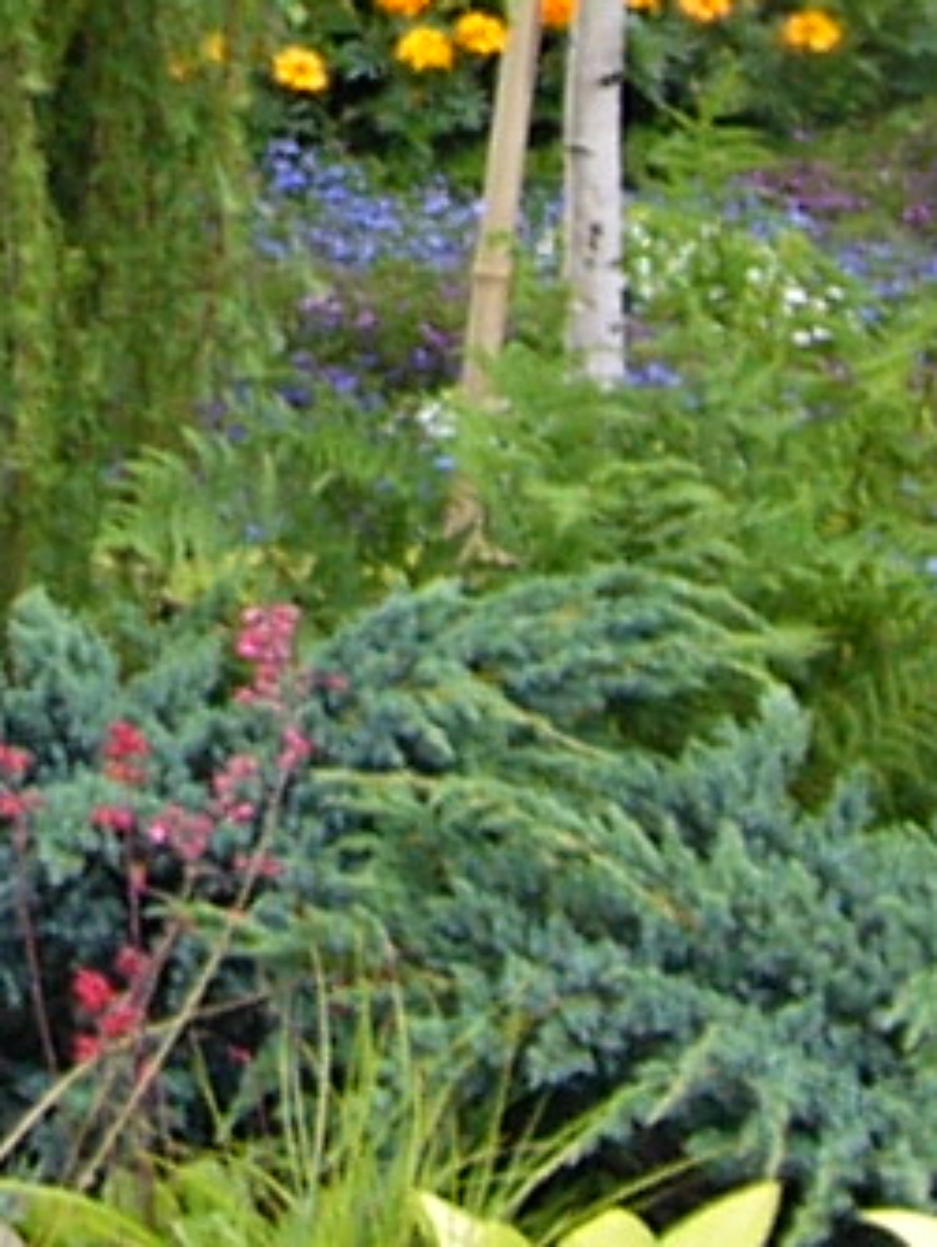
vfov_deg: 10.7
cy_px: -246
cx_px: -213
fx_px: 6560
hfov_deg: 8.1
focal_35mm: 182
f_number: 2.8
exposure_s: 1/60
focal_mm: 5
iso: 75
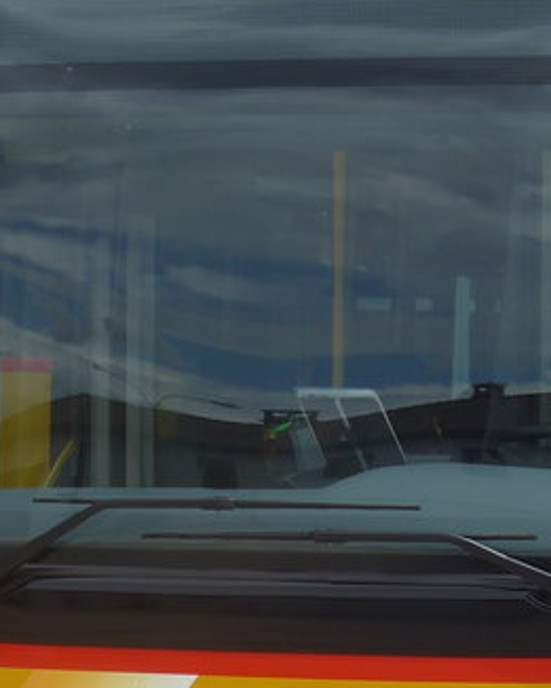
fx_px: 3810
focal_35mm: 187
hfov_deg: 8.3
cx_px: 365
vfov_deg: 10.3
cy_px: 276
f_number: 3.3
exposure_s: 1/1300
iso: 80
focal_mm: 10.7
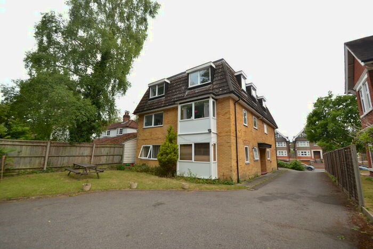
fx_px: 155
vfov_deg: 77.4
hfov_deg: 100.4
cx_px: 186
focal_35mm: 15
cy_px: 124
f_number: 5
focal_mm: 10
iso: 100
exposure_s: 1/200
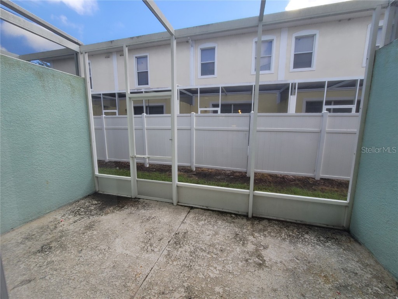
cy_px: 150
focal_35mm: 13
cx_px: 199
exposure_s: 1/170
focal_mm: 2.2
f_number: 2.2
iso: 64
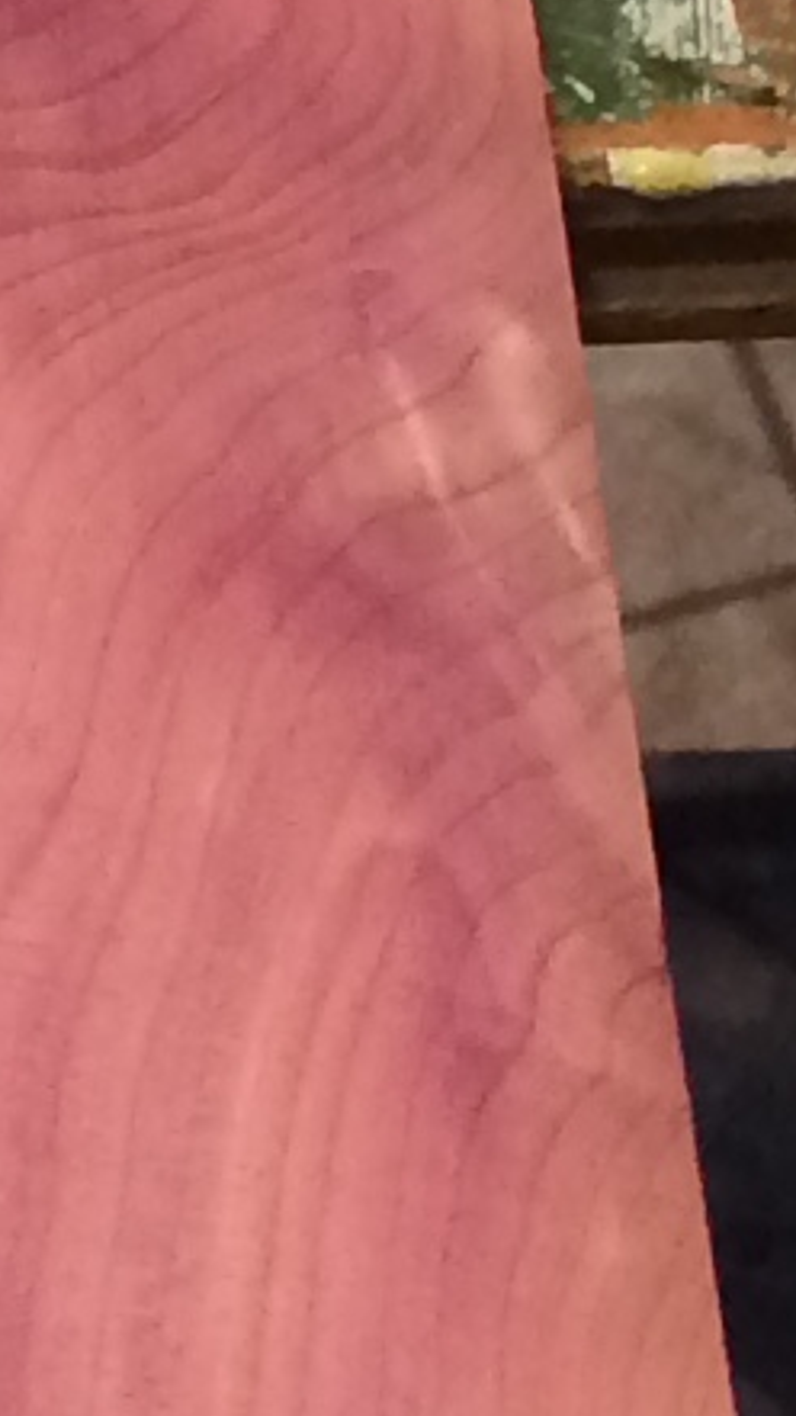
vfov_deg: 9.2
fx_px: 8782
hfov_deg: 5.1
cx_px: -985
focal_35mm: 234
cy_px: 1056
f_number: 2.2
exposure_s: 1/30
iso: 125
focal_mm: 4.15
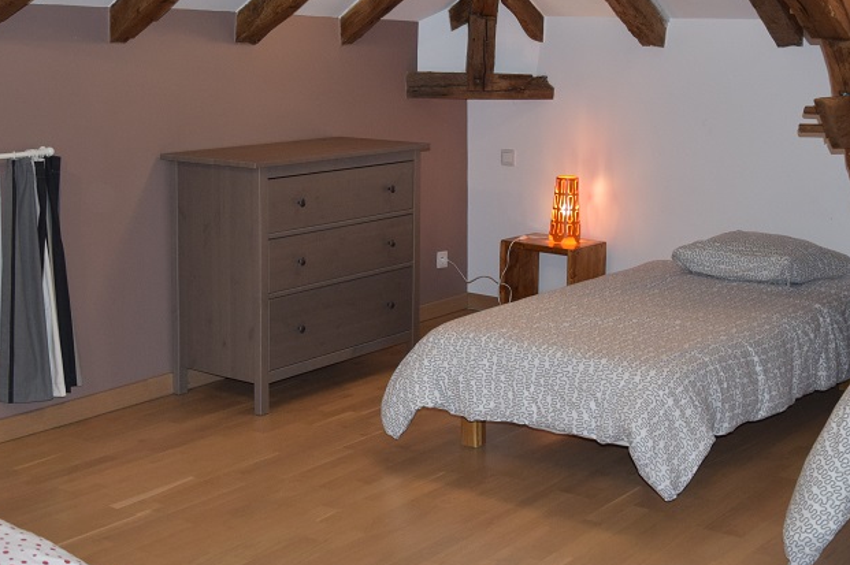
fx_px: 1368
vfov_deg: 23.2
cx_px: 404
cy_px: 166
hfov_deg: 34.5
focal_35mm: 58
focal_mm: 24
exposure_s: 1/60
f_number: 3.8
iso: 900
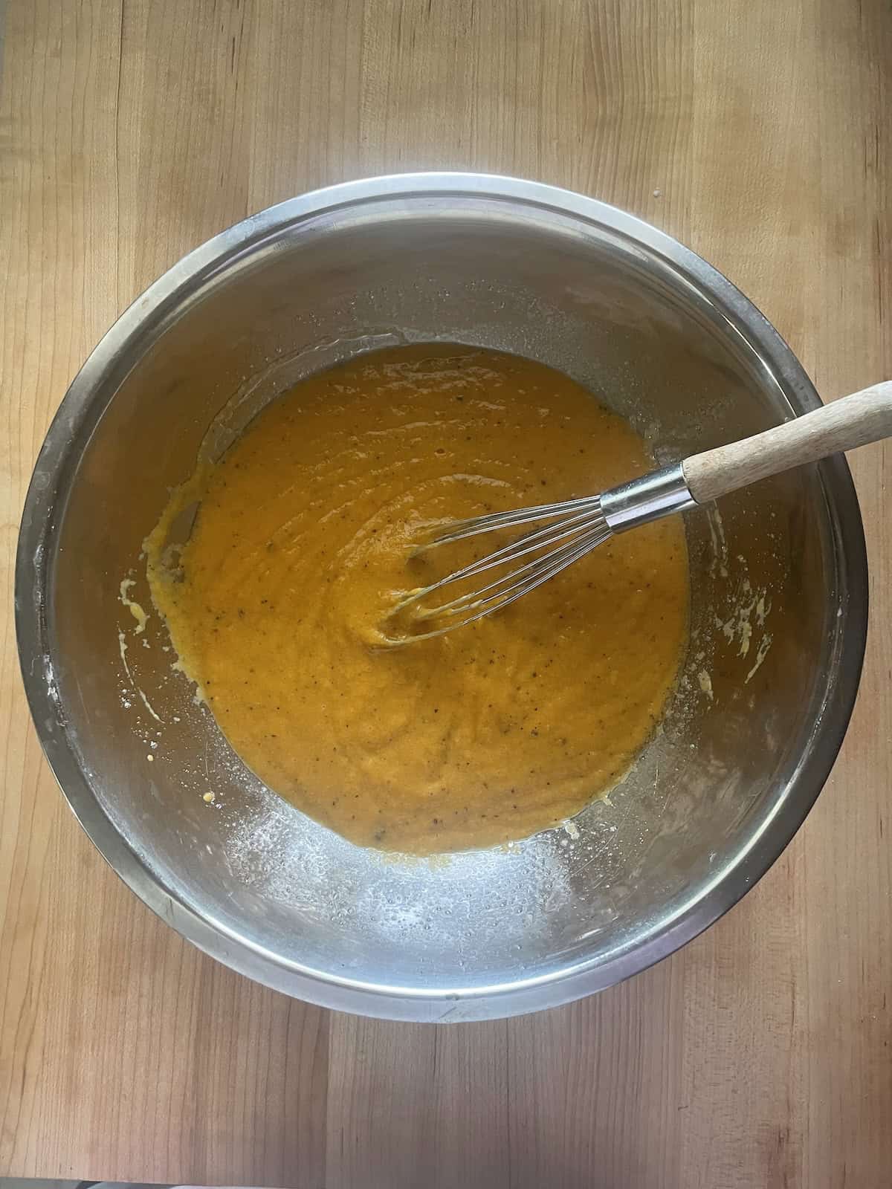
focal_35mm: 26
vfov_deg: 67.3
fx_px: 893
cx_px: 446
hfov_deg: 53.1
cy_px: 594
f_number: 1.6
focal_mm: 4.2
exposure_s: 1/60
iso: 200
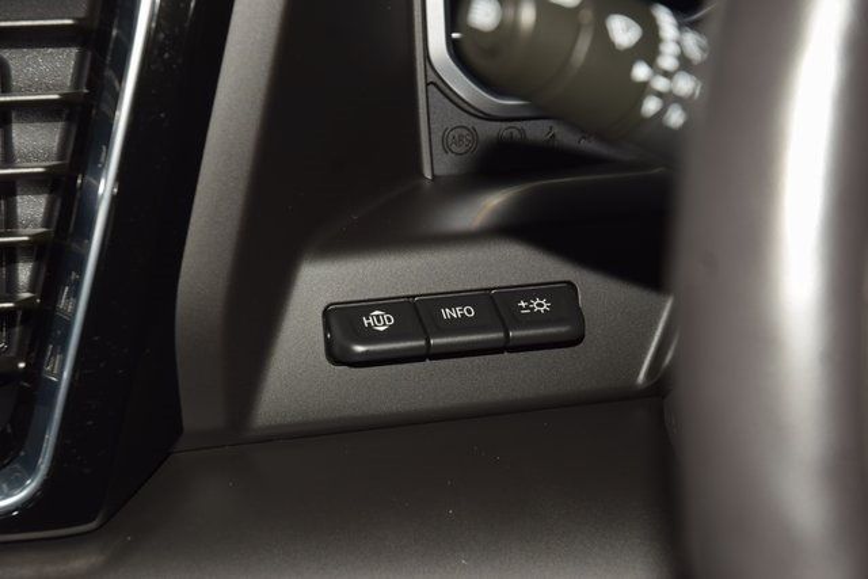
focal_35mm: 105
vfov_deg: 13.0
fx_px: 2532
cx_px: 434
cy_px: 290
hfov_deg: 19.5
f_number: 8
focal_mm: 70
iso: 100
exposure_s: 1/125
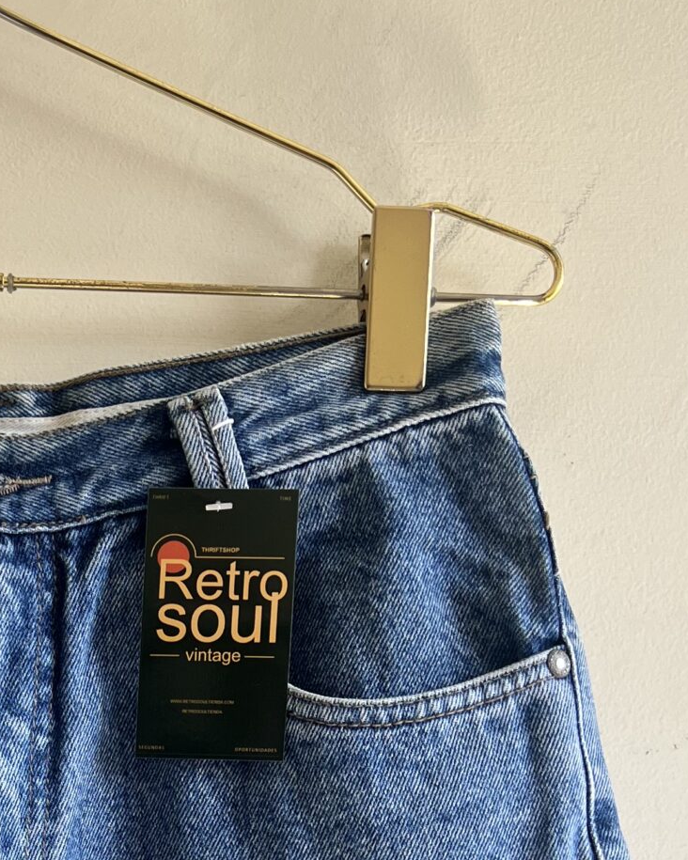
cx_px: -23
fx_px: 1807
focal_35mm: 71
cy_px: 1011
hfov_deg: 20.7
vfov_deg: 24.4
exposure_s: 1/121
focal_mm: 5.7
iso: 32
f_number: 1.5
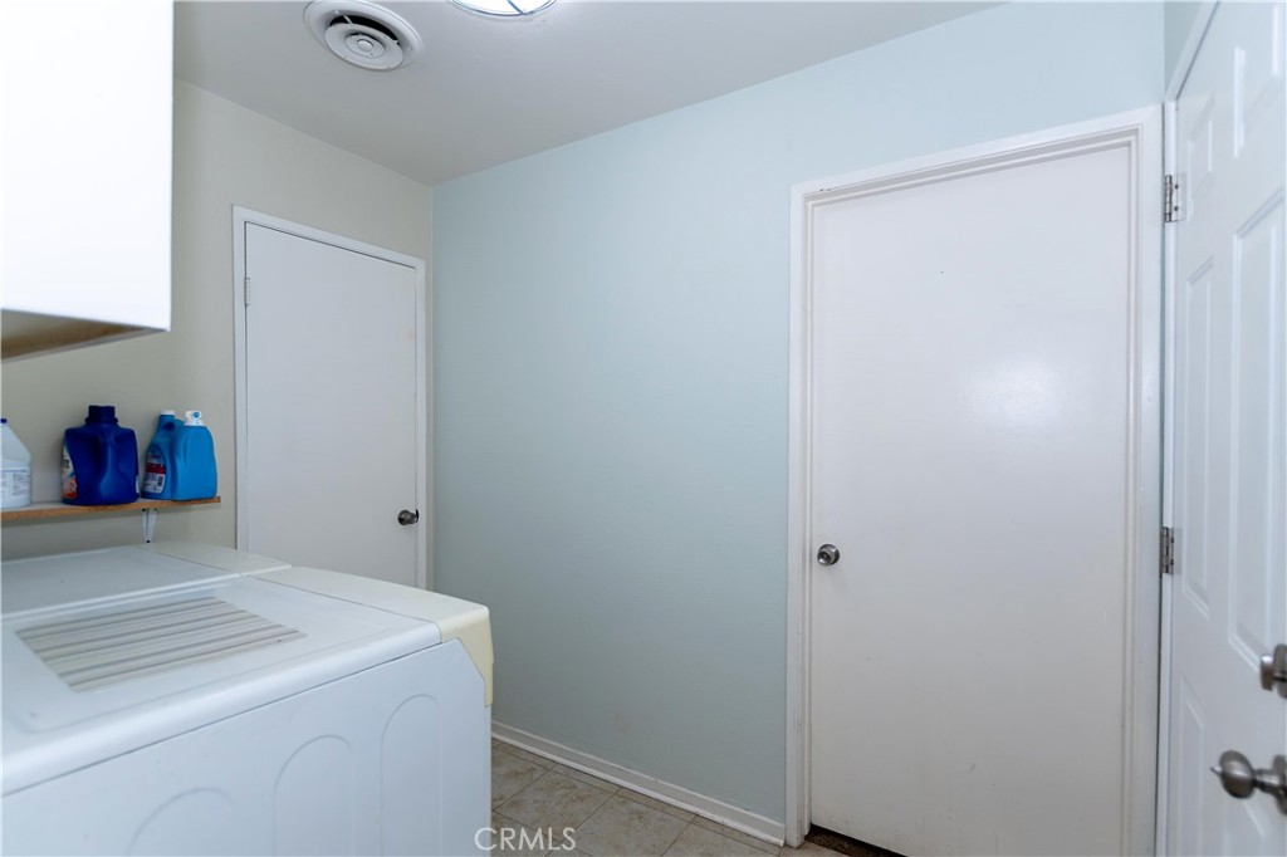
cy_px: 428
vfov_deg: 73.7
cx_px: 644
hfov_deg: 96.8
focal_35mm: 16
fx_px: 572
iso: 200
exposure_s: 1/100
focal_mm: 11
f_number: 3.5
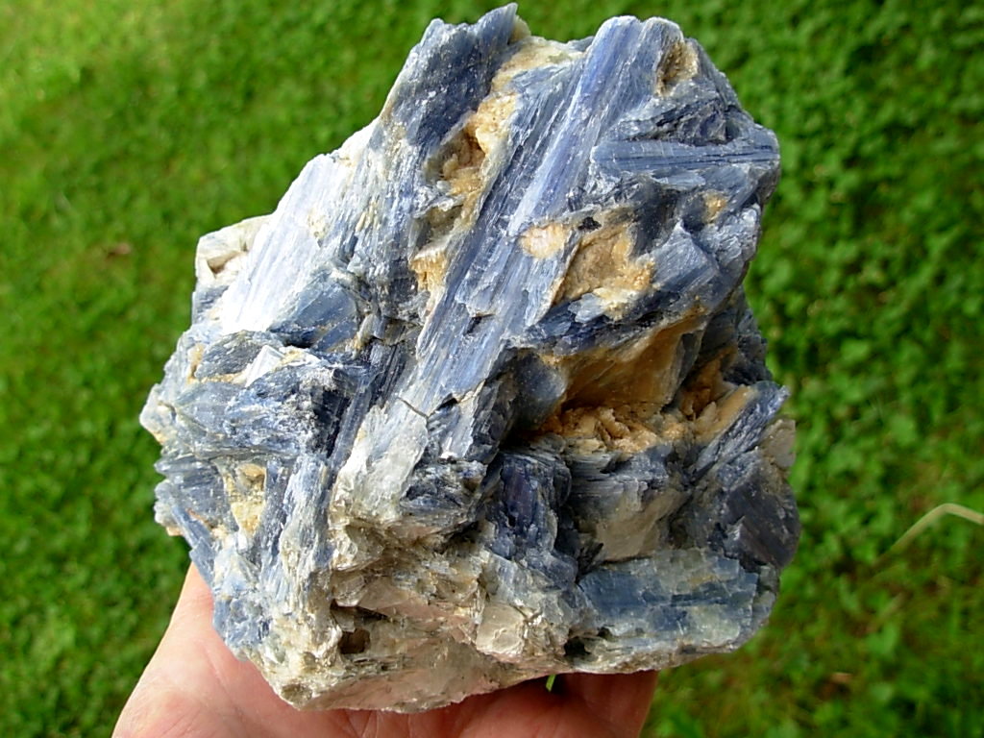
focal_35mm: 38
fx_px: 1080
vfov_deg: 37.7
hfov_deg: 49.0
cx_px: 492
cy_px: 369
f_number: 2.9
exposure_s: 1/222
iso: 50
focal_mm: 6.3
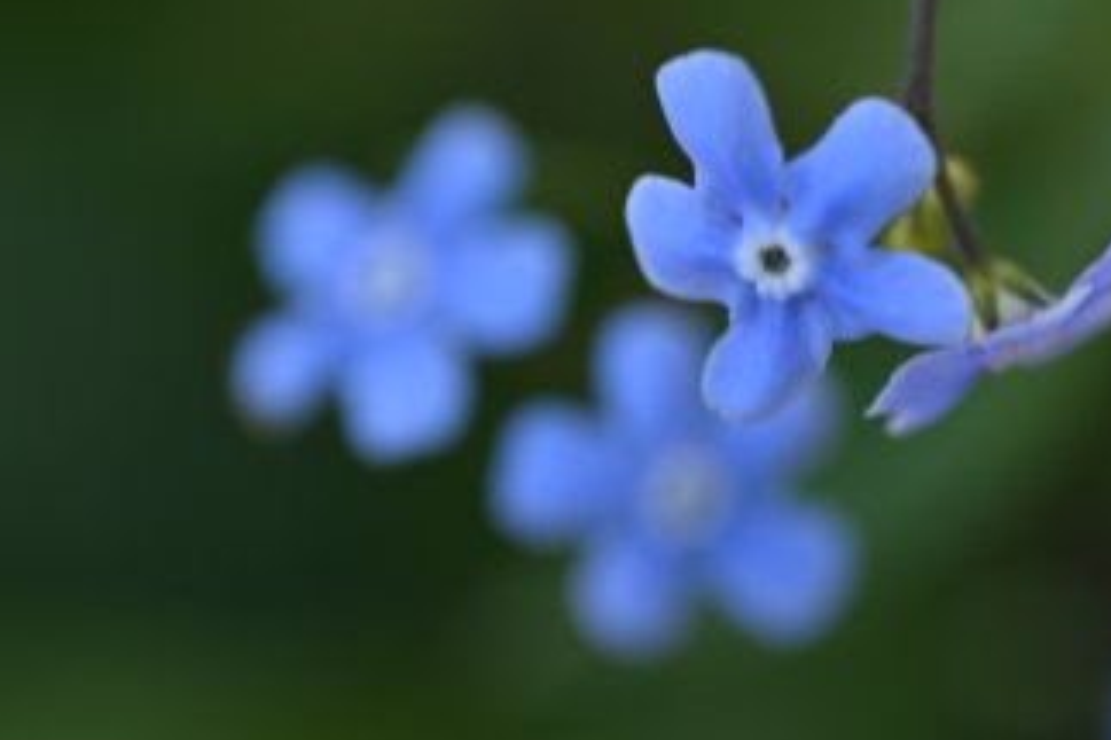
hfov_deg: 14.4
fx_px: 4380
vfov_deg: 9.7
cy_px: 396
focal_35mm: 142
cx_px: 860
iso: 100
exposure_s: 1/100
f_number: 4.2
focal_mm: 50
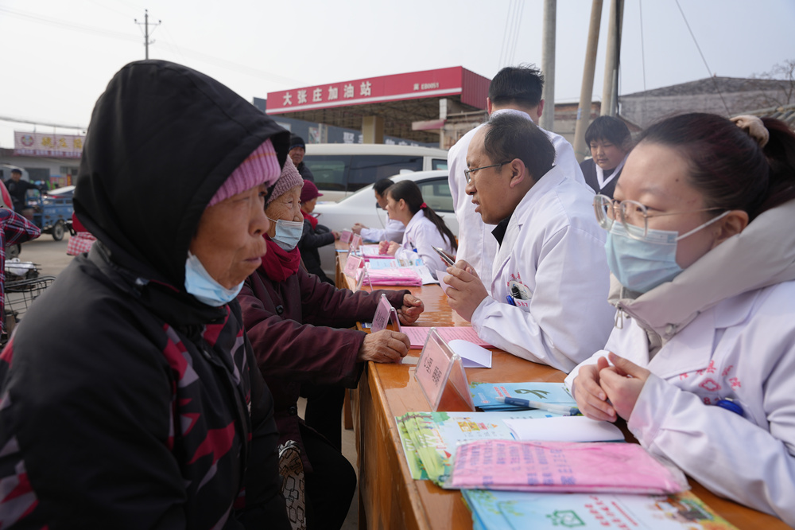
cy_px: 265
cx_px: 398
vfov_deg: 49.5
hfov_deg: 69.4
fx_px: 574
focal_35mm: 26
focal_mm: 26
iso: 100
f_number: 4.5
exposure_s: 1/640
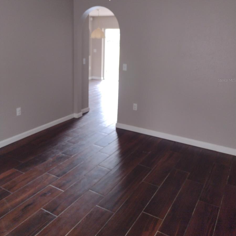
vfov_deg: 50.3
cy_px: 80
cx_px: 118
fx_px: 247
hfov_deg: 51.1
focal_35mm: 32
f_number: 1.7
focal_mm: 4.71
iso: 138
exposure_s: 1/40
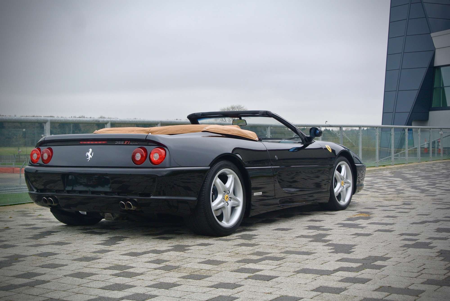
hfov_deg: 33.9
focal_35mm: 59
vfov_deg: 23.1
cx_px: 225
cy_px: 150
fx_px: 738
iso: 140
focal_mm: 21.9
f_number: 5.6
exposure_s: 1/100
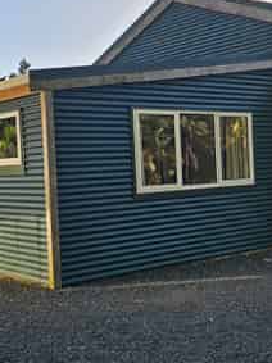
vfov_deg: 46.7
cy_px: 158
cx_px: 214
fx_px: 419
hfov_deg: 34.9
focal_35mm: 40
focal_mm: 6.3
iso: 10
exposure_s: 1/417
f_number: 1.7
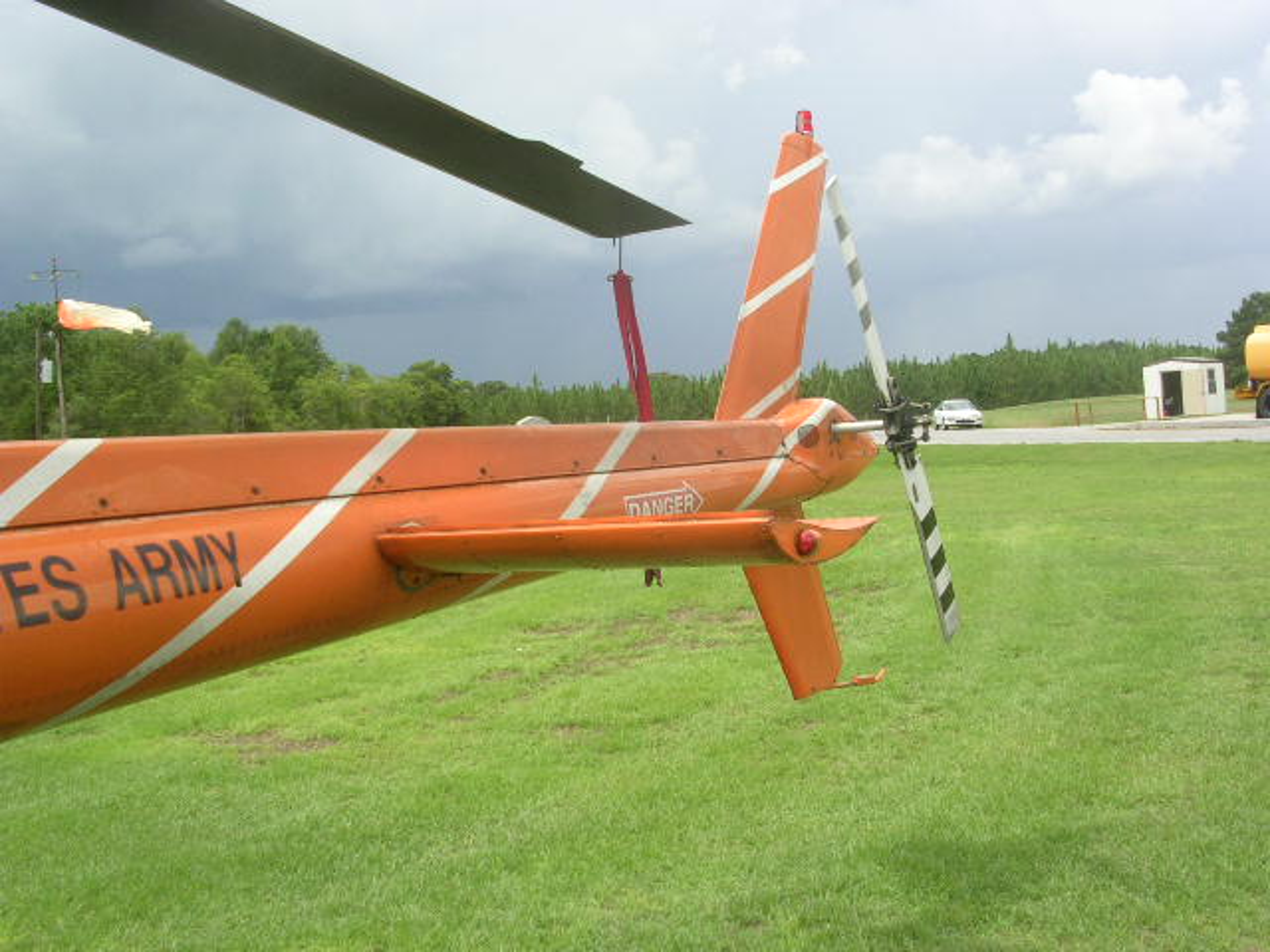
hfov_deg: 49.0
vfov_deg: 37.7
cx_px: 635
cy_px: 476
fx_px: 1394
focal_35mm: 38
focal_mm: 5.8
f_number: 5.6
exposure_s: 1/182
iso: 50
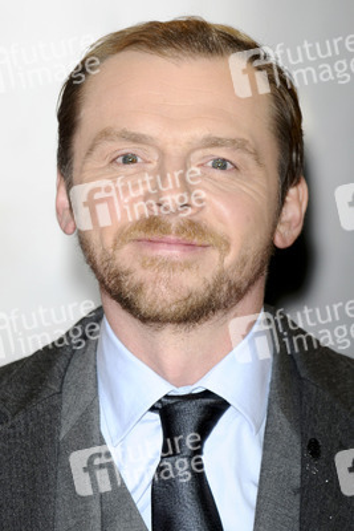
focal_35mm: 300
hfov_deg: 4.6
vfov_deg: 6.9
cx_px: 177
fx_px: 4421
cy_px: 266
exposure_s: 1/160
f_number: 4
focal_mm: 200
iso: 320
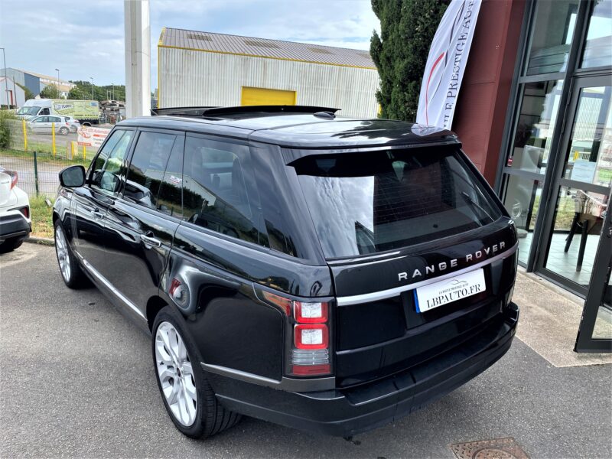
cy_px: 230
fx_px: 460
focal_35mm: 26
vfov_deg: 53.1
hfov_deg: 67.3
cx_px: 306
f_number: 1.8
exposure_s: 1/877
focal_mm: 4.25
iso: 32
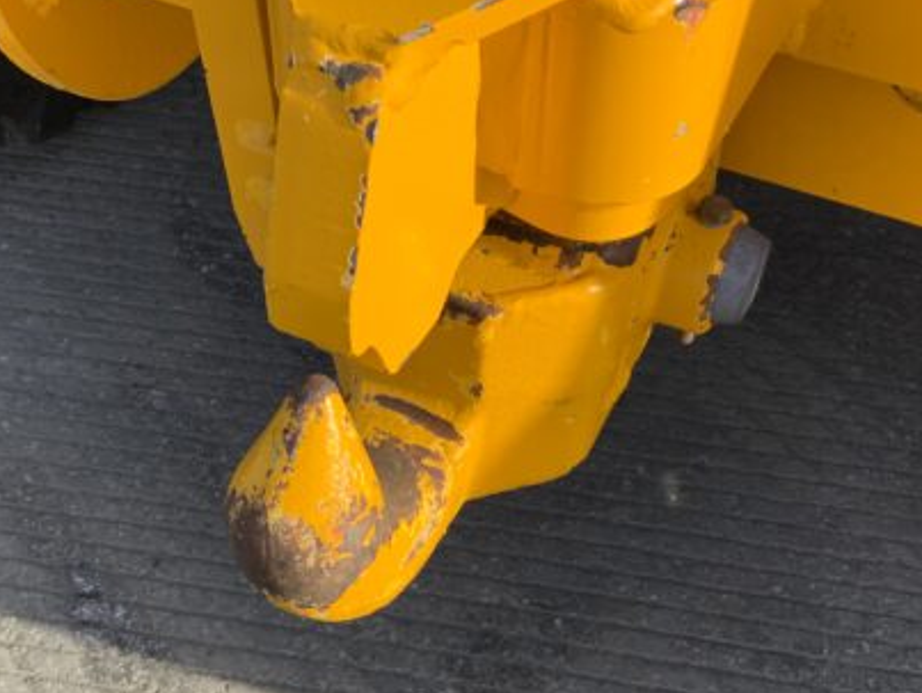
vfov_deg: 31.2
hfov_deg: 41.2
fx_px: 1226
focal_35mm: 46
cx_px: 412
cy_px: 485
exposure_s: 1/504
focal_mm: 3
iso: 16
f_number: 1.8
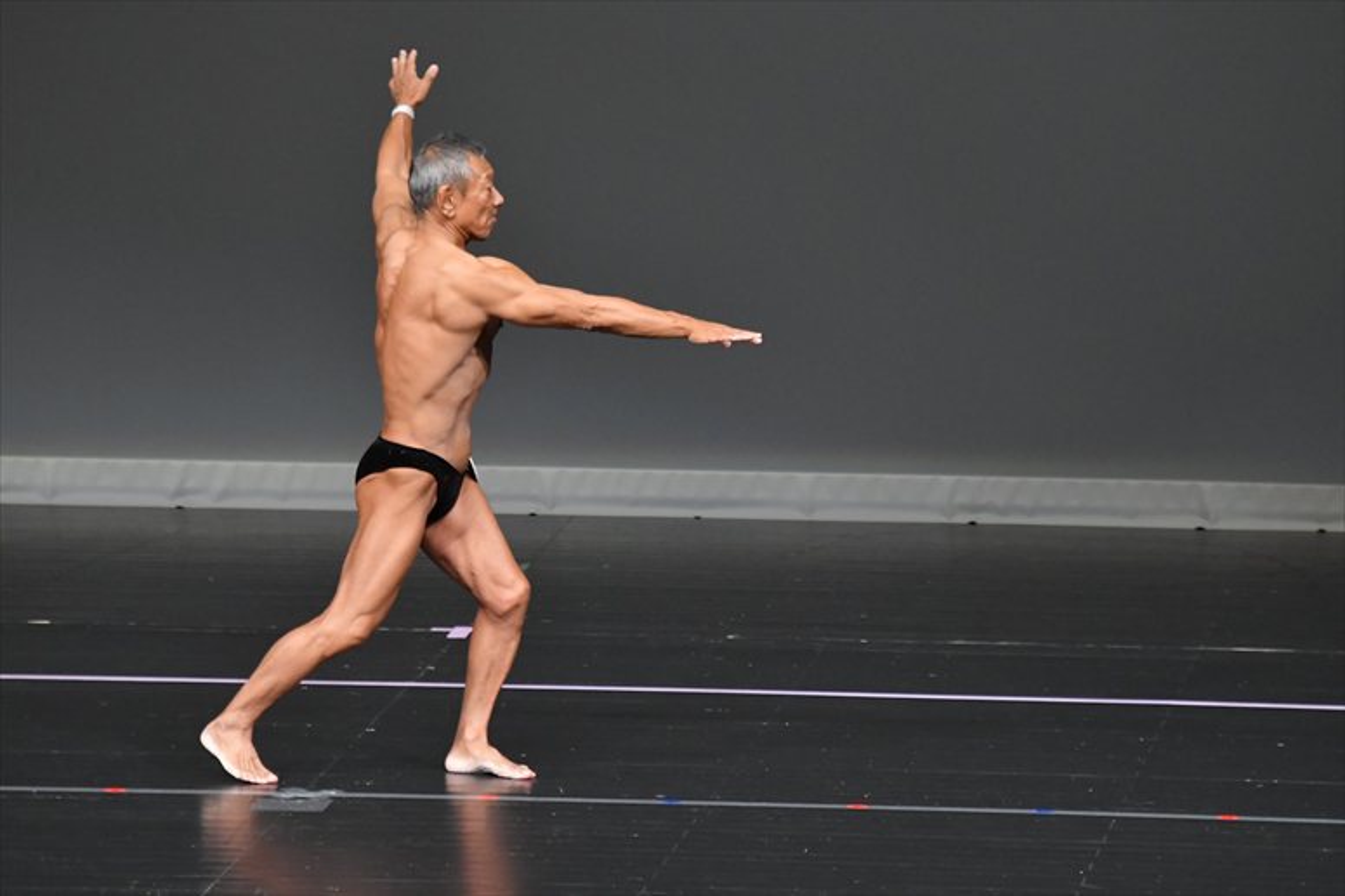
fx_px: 11763
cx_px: 672
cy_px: 448
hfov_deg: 6.5
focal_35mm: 315
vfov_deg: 4.4
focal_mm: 210
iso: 4000
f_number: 5.6
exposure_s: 1/400
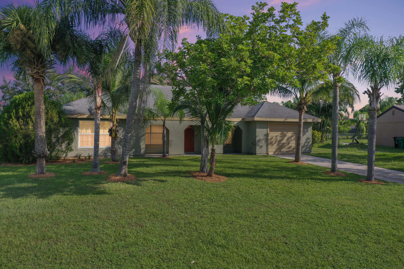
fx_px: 314
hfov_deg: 65.5
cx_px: 202
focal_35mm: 28
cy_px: 134
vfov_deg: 46.4
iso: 100
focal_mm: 10.26
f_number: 5
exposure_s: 1/320
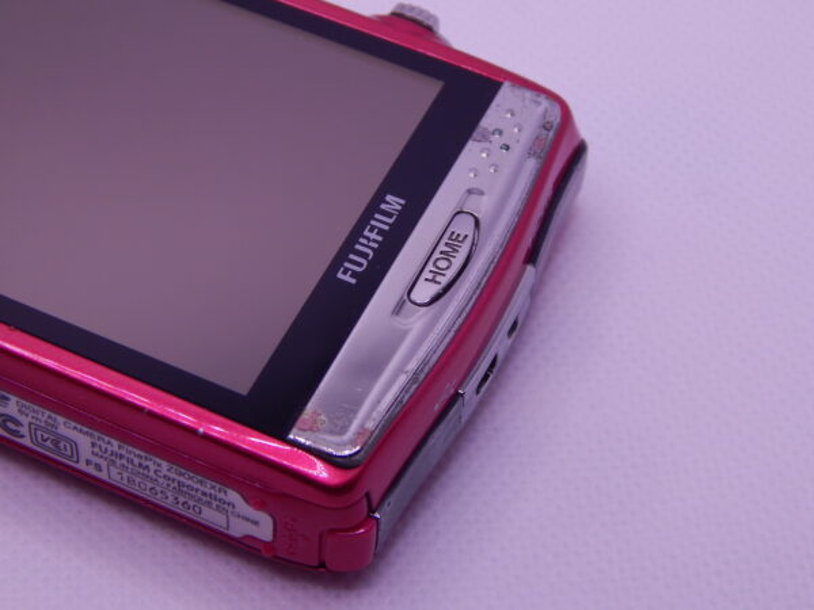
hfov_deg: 20.9
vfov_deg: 15.7
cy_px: 305
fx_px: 2210
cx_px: 407
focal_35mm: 94
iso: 125
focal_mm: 16.6
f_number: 4.4
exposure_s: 1/250
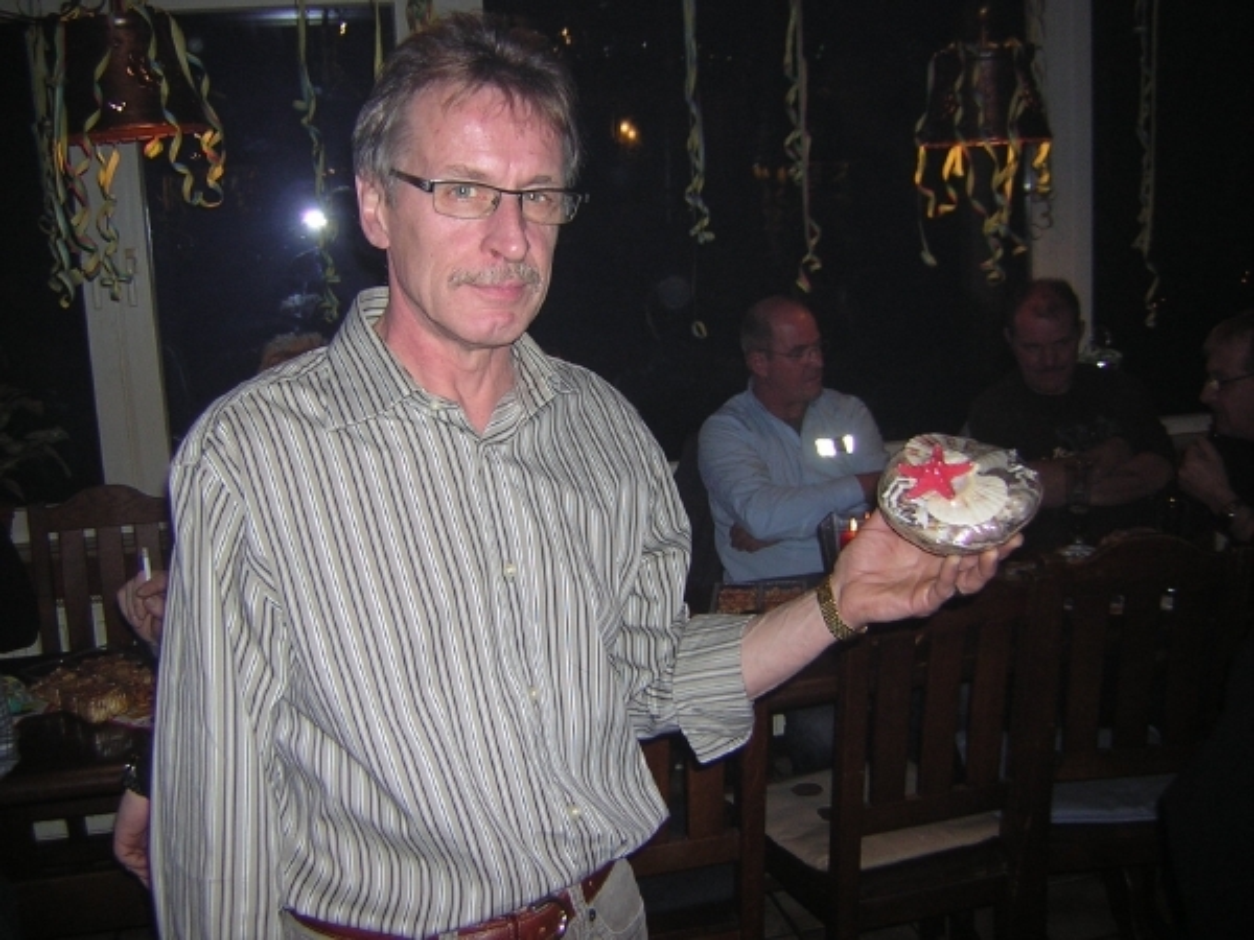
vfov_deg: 39.7
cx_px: 627
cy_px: 470
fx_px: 1304
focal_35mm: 36
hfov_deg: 51.4
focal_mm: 4.7
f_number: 2.6
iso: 50
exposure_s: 1/60.1
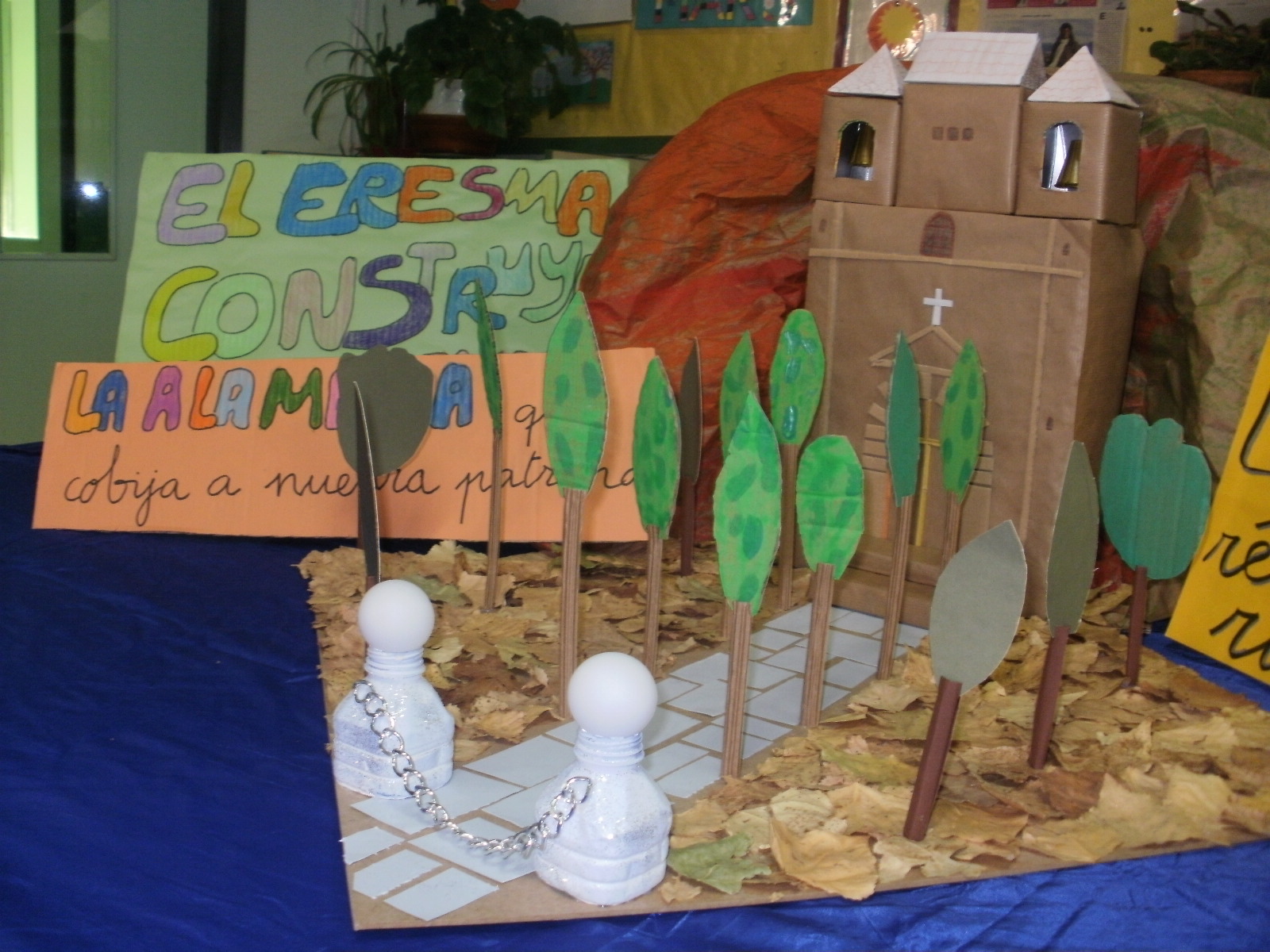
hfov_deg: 51.4
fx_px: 1321
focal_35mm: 36
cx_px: 635
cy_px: 476
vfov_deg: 39.7
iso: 125
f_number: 3.5
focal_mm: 6.3
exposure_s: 1/30
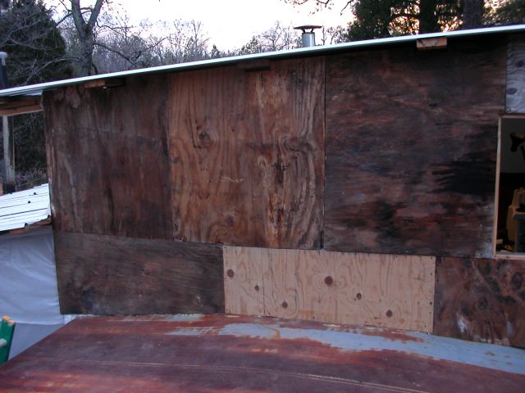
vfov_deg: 38.7
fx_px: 561
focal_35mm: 37
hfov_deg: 50.1
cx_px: 262
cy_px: 196
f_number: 2.7
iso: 100
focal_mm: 5.6
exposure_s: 1/20
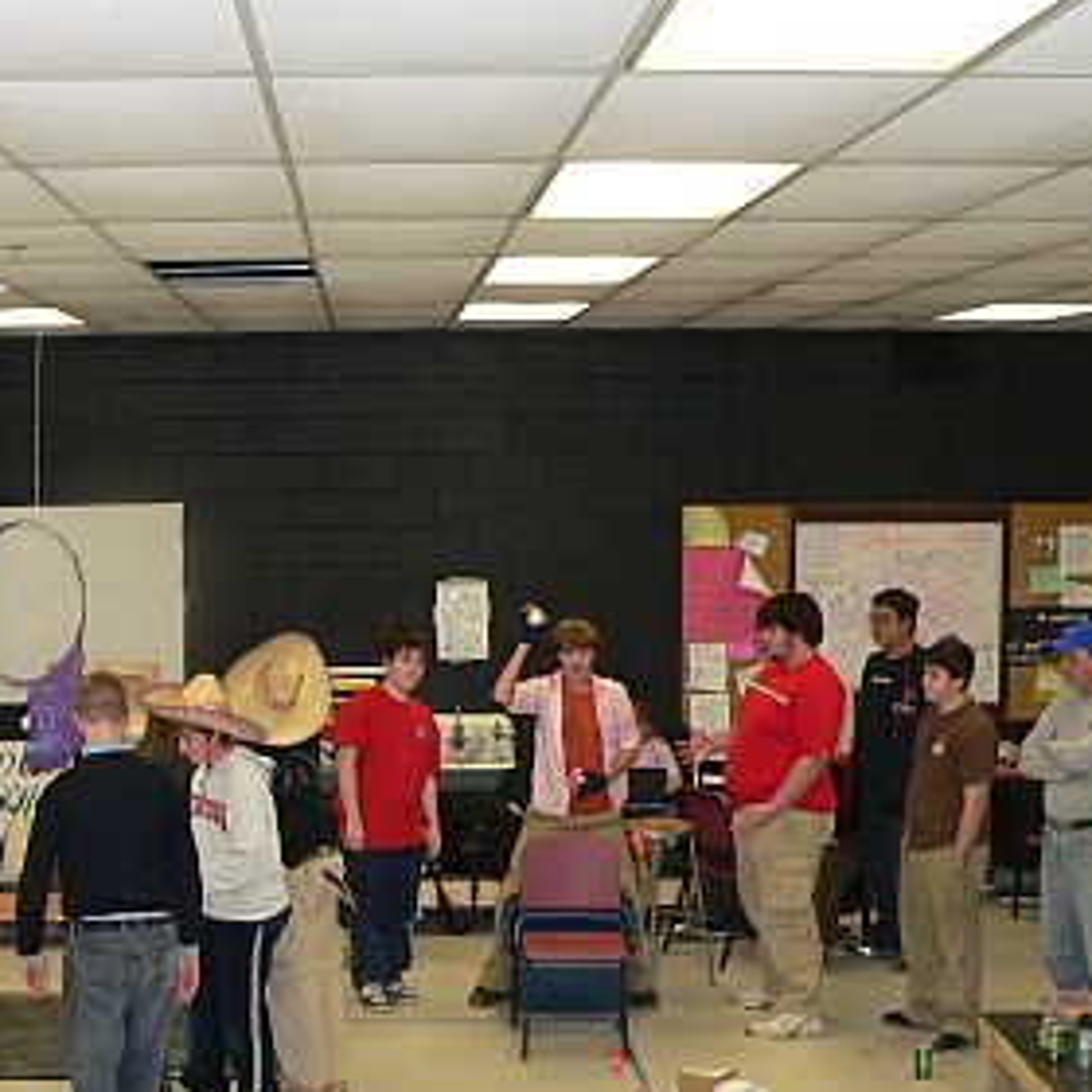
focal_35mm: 59
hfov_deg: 28.7
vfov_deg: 28.9
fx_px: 2106
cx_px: 292
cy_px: 718
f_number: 2.8
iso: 300
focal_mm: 6
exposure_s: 1/60
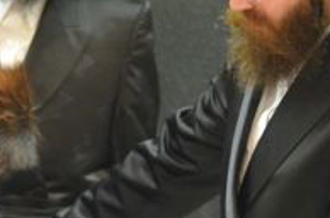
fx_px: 2266
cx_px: -39
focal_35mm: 248
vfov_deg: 5.5
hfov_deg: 8.3
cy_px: 141
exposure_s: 1/200
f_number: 1.8
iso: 3200
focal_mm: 50
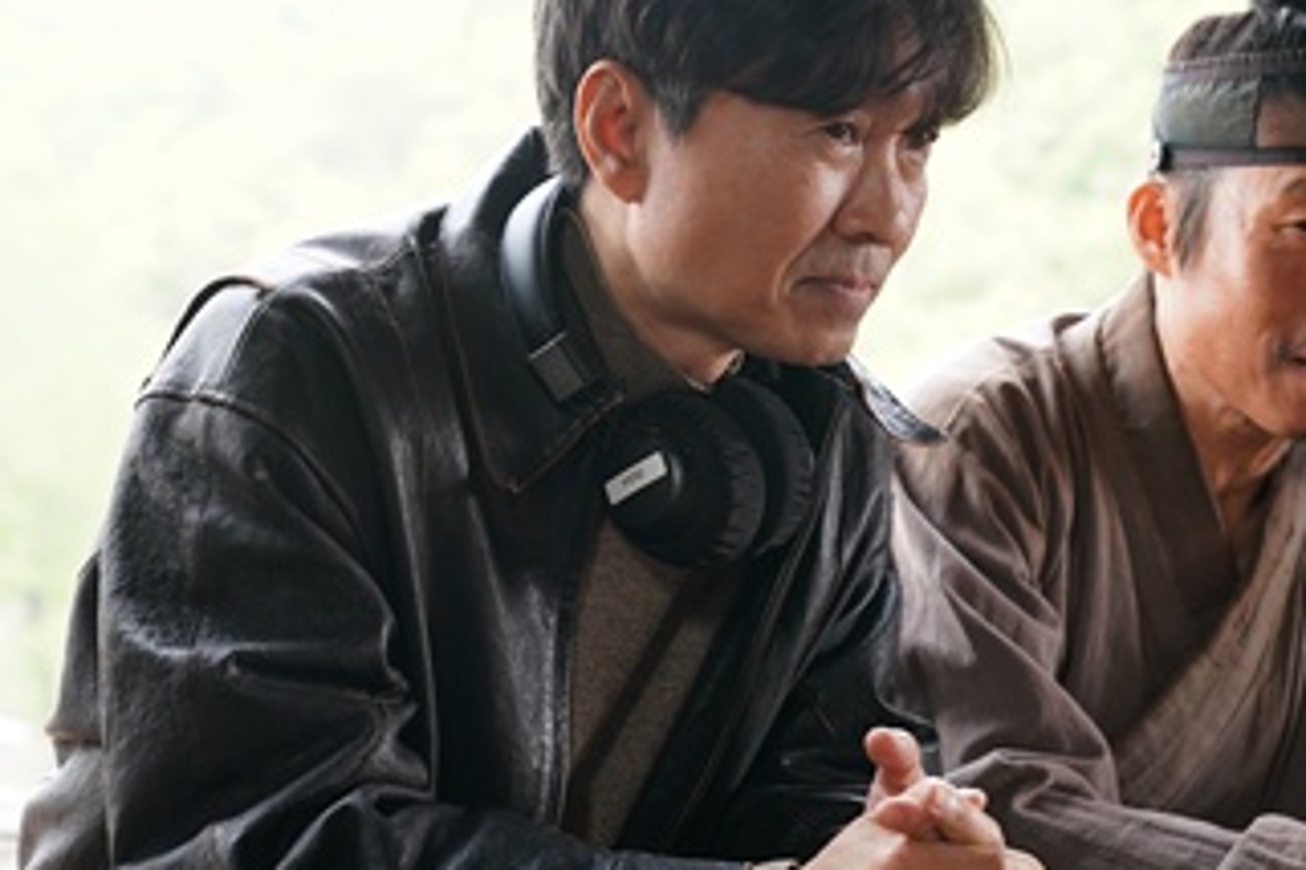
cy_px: 502
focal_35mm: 96
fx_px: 3482
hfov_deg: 21.1
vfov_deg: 14.2
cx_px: 964
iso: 800
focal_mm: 56
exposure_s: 1/250
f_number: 4.5
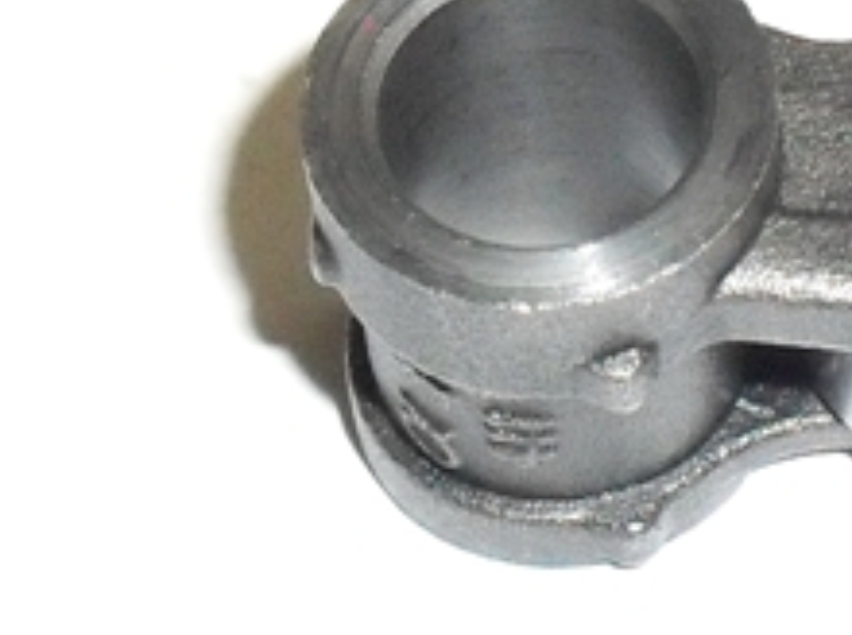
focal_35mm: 82
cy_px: 312
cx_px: 974
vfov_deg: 17.9
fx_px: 2014
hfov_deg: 22.3
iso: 400
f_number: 8.4
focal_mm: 6.3
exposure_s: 1/45
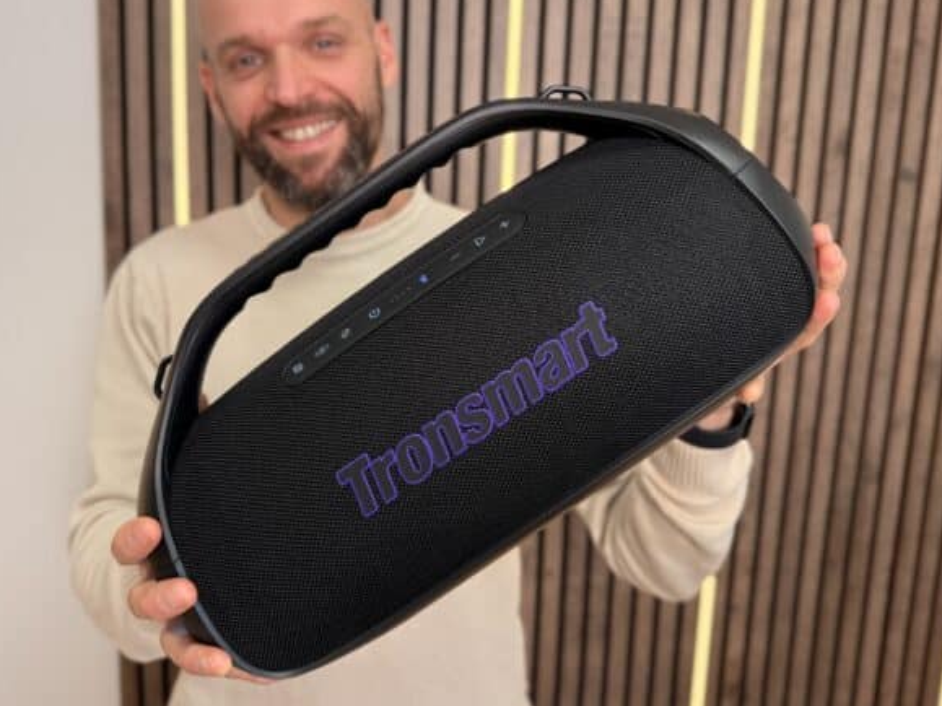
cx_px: 430
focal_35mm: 29
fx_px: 789
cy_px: 313
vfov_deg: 48.1
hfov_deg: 61.6
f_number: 1.78
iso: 160
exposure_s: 1/174
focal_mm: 6.76
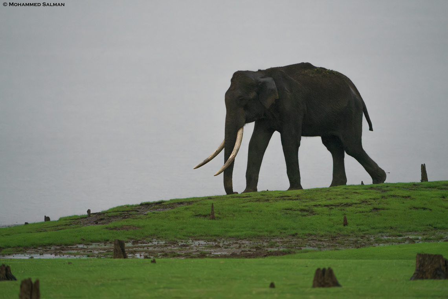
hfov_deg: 3.4
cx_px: 224
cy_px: 150
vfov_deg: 2.3
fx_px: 7466
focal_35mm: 600
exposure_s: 1/6400
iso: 3200
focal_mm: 600
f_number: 6.3
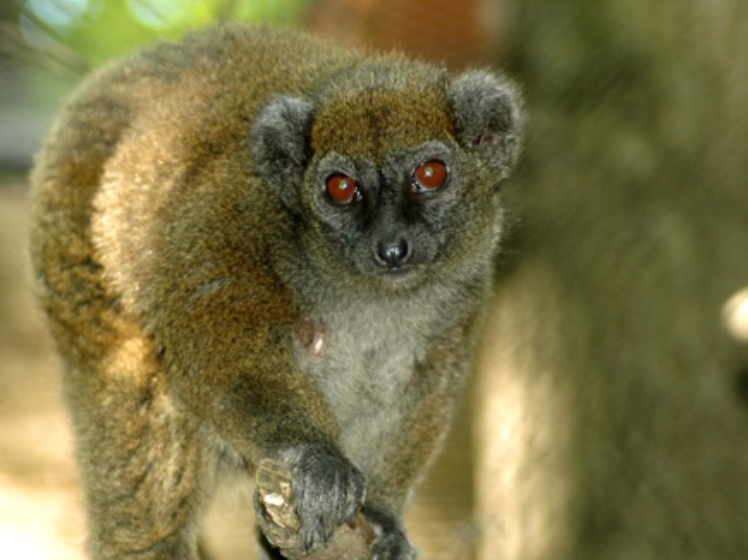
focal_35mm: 179
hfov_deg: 11.0
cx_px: 318
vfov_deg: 8.3
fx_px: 3867
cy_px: 313
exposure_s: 1/60
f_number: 5
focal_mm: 90
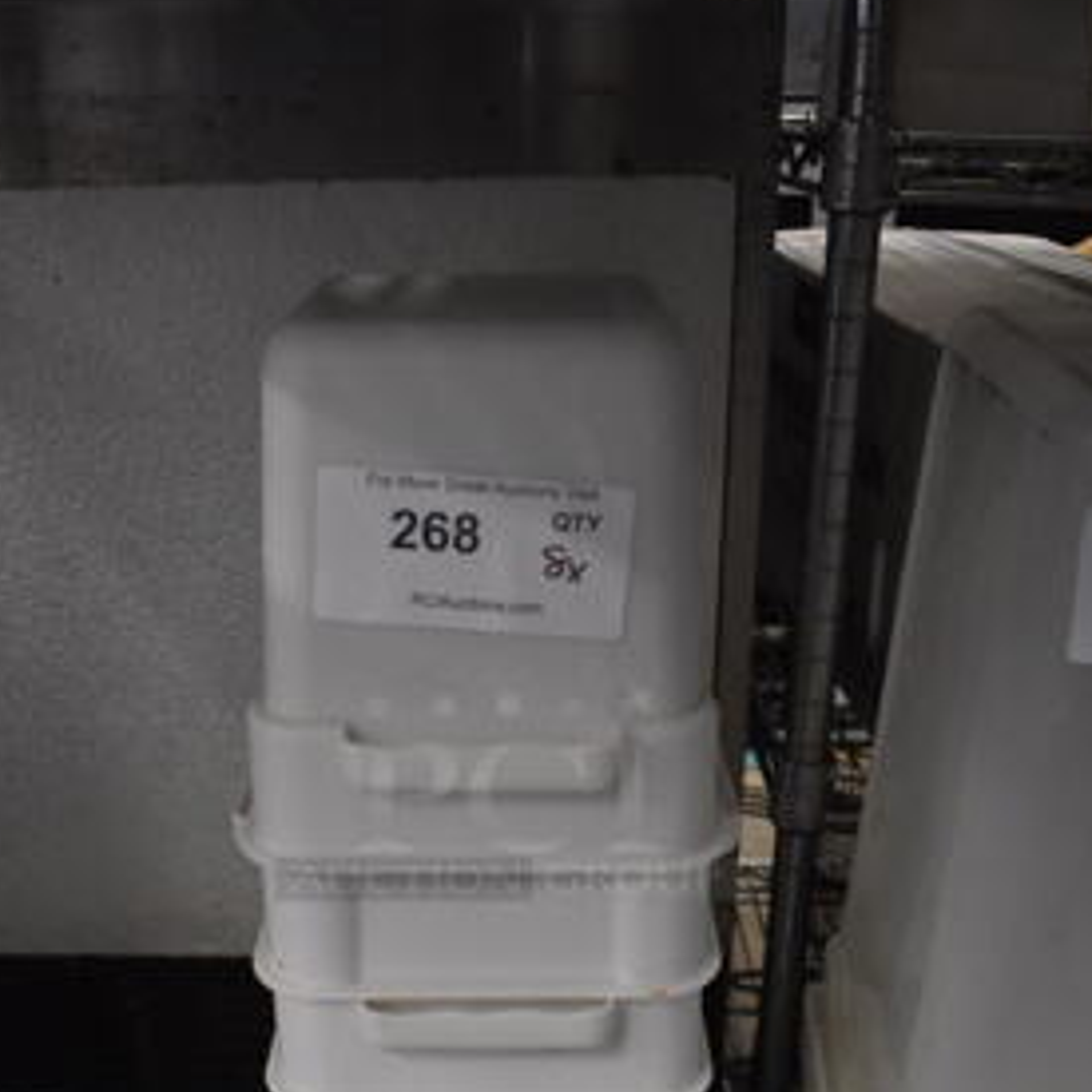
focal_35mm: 40
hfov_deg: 41.8
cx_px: 508
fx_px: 1428
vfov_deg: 40.9
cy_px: 792
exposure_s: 1/125
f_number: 3.5
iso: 3200
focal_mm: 18
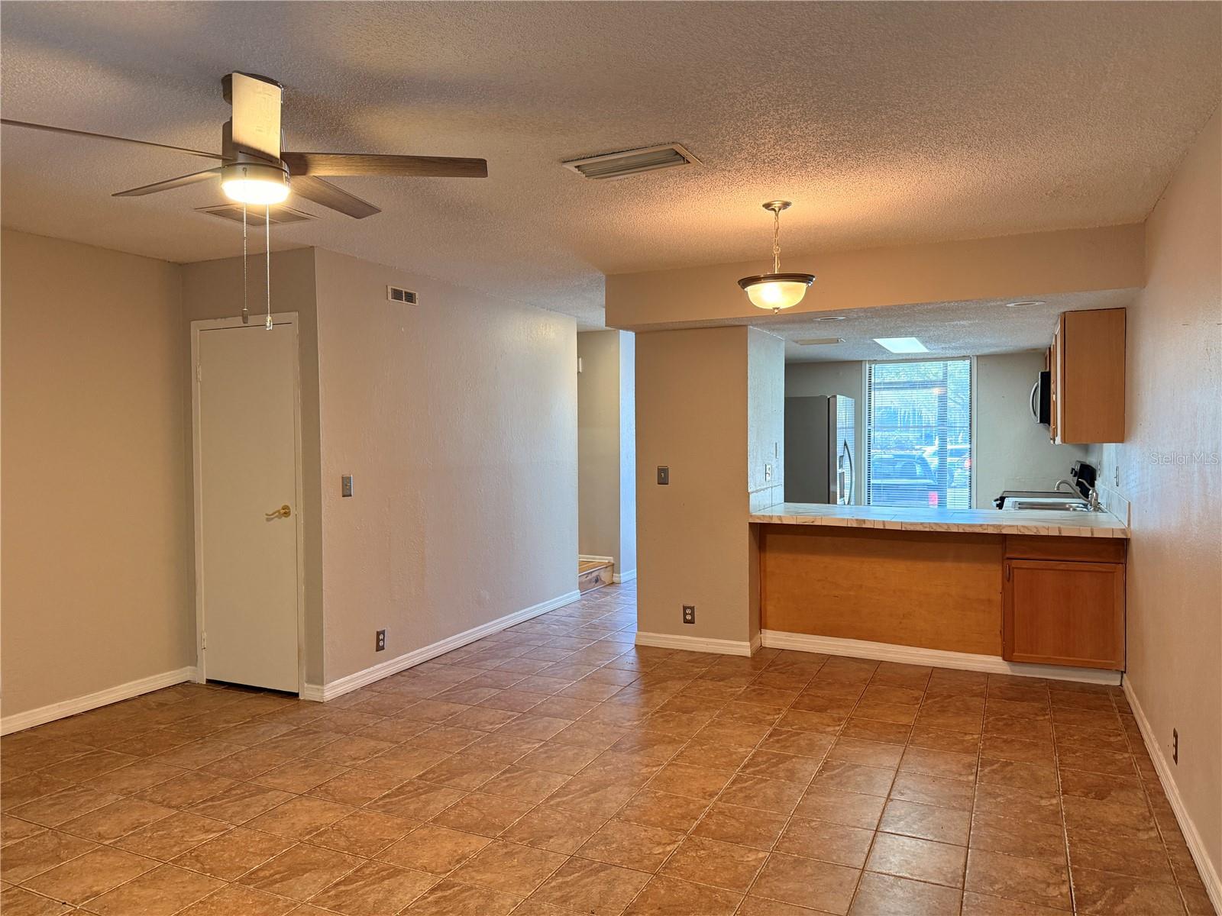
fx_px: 847
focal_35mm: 24
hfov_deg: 71.6
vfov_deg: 56.8
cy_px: 458
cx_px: 611
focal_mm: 6.76
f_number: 1.78
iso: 250
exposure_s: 1/60
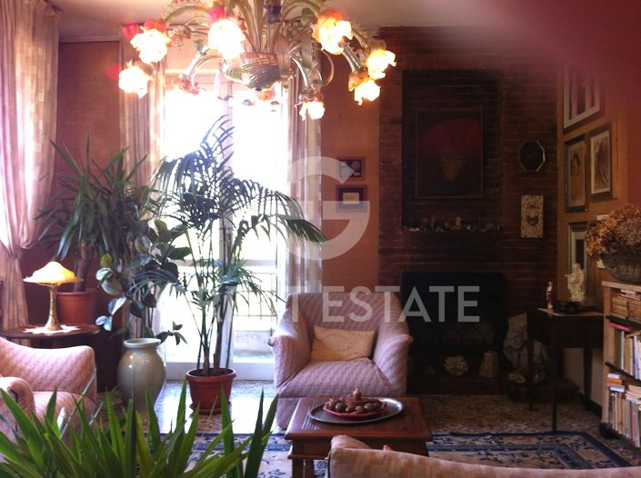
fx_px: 647
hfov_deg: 52.7
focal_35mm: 35
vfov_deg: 40.6
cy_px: 239
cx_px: 320
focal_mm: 3.85
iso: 80
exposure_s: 1/25
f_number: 2.8
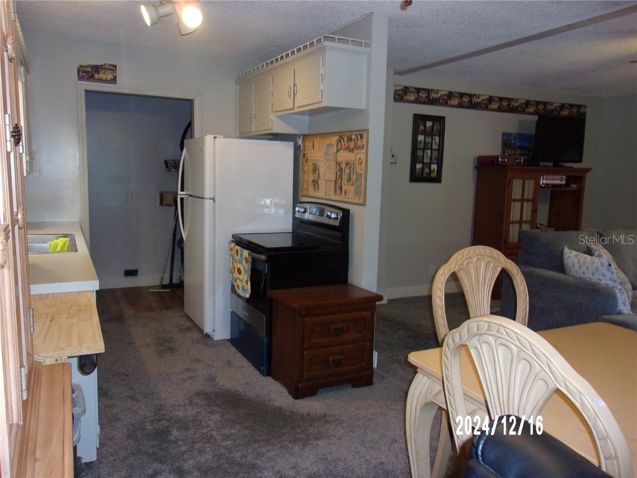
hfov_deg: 65.3
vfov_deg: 51.4
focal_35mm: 27
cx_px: 318
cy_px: 239
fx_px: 497
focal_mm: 4.9
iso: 200
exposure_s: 1/34
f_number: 3
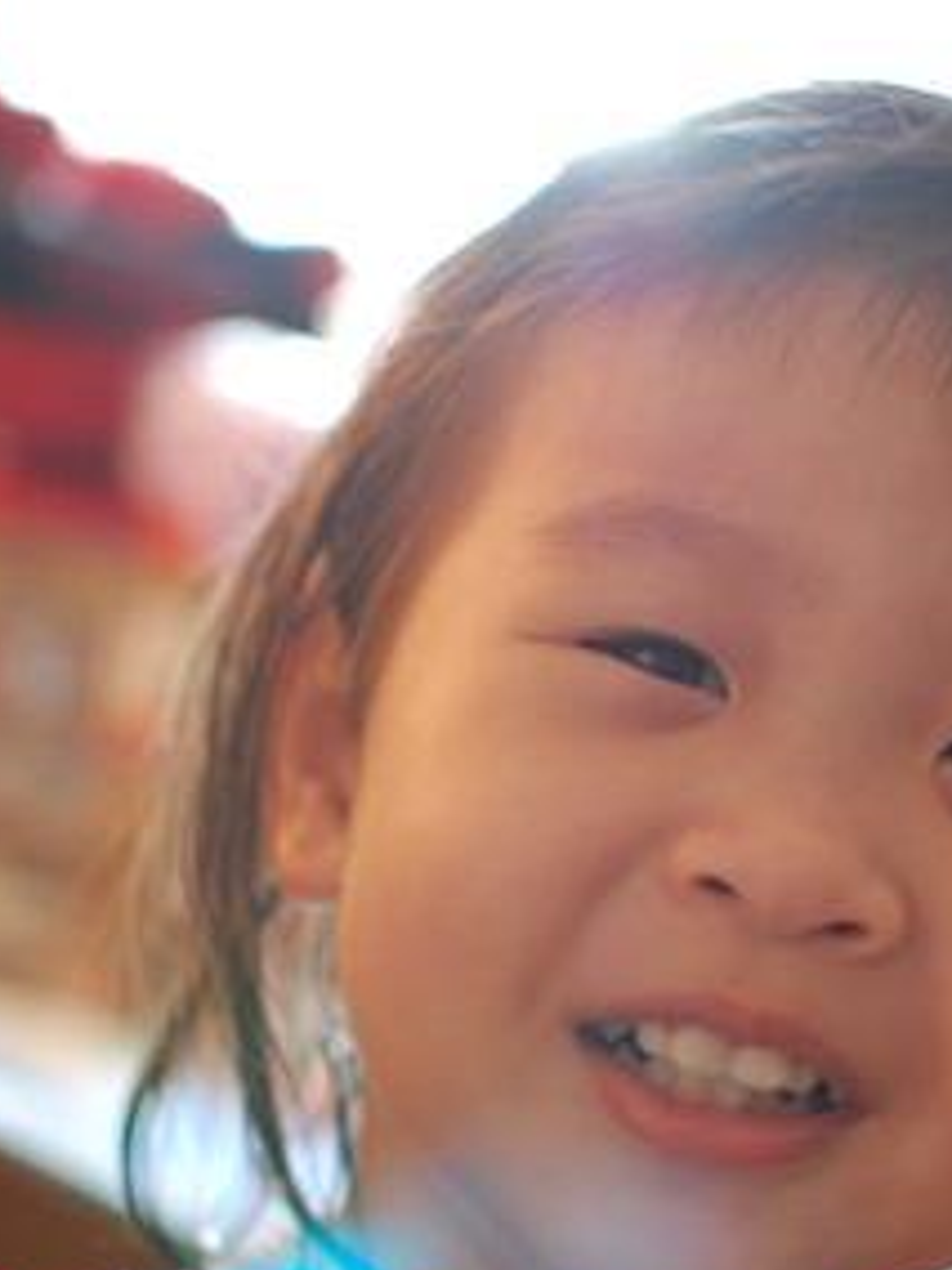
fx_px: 3258
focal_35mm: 89
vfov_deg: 22.0
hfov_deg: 16.6
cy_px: 711
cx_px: 438
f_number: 2.5
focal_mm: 35
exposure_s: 1/25
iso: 800
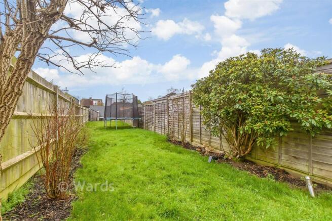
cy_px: 110
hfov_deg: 100.4
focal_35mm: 15
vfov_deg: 77.4
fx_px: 138
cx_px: 166
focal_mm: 10
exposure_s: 1/60
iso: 160
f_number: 8
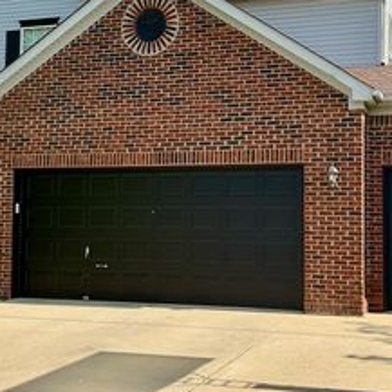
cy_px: 61
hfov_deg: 29.1
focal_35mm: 59
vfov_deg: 28.3
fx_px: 756
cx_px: 184
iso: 16
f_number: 1.8
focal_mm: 3
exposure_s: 1/1730
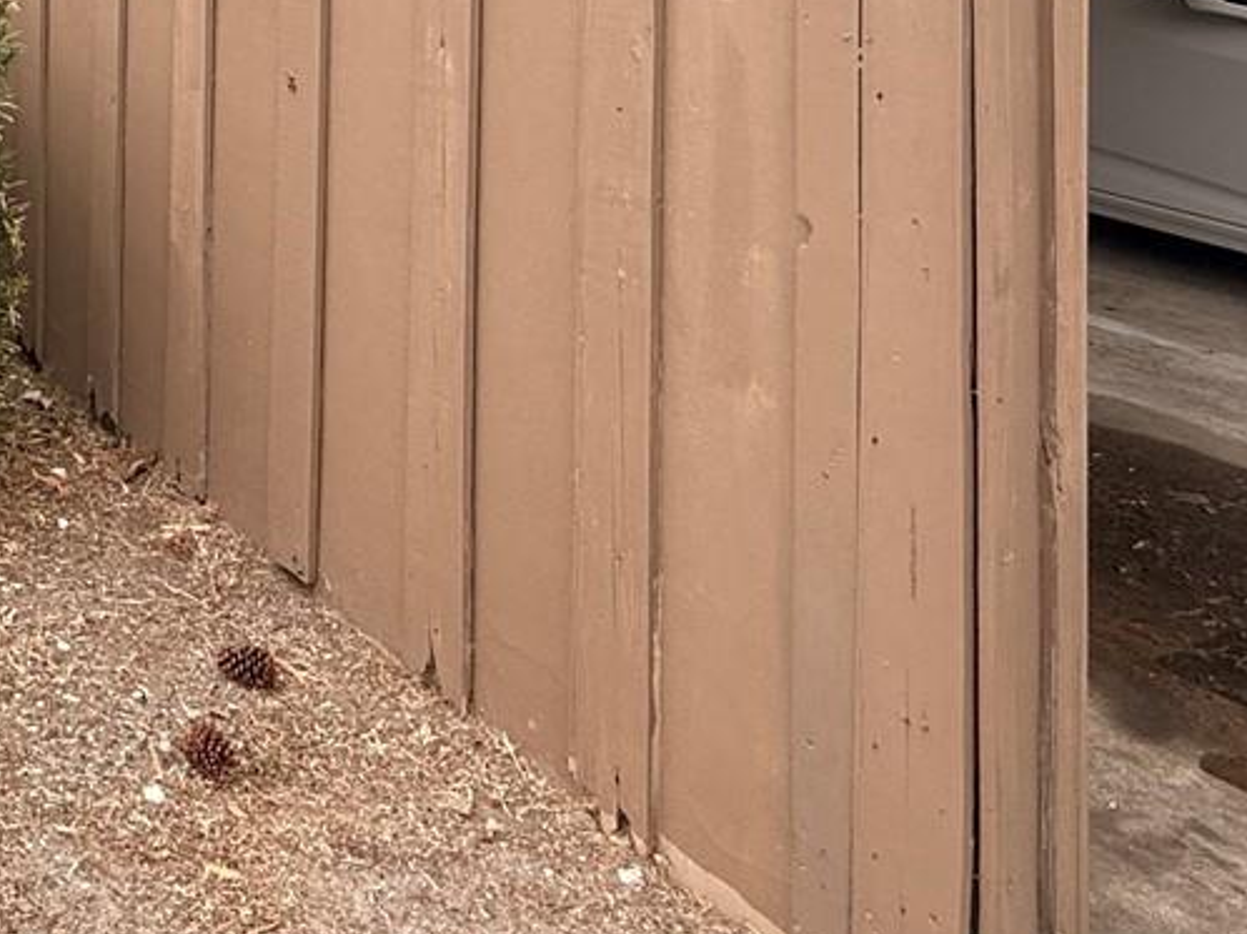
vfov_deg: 27.4
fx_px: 1620
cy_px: -253
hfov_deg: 37.4
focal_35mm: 45
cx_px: -13
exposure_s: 1/888
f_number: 2.2
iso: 64
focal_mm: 2.22
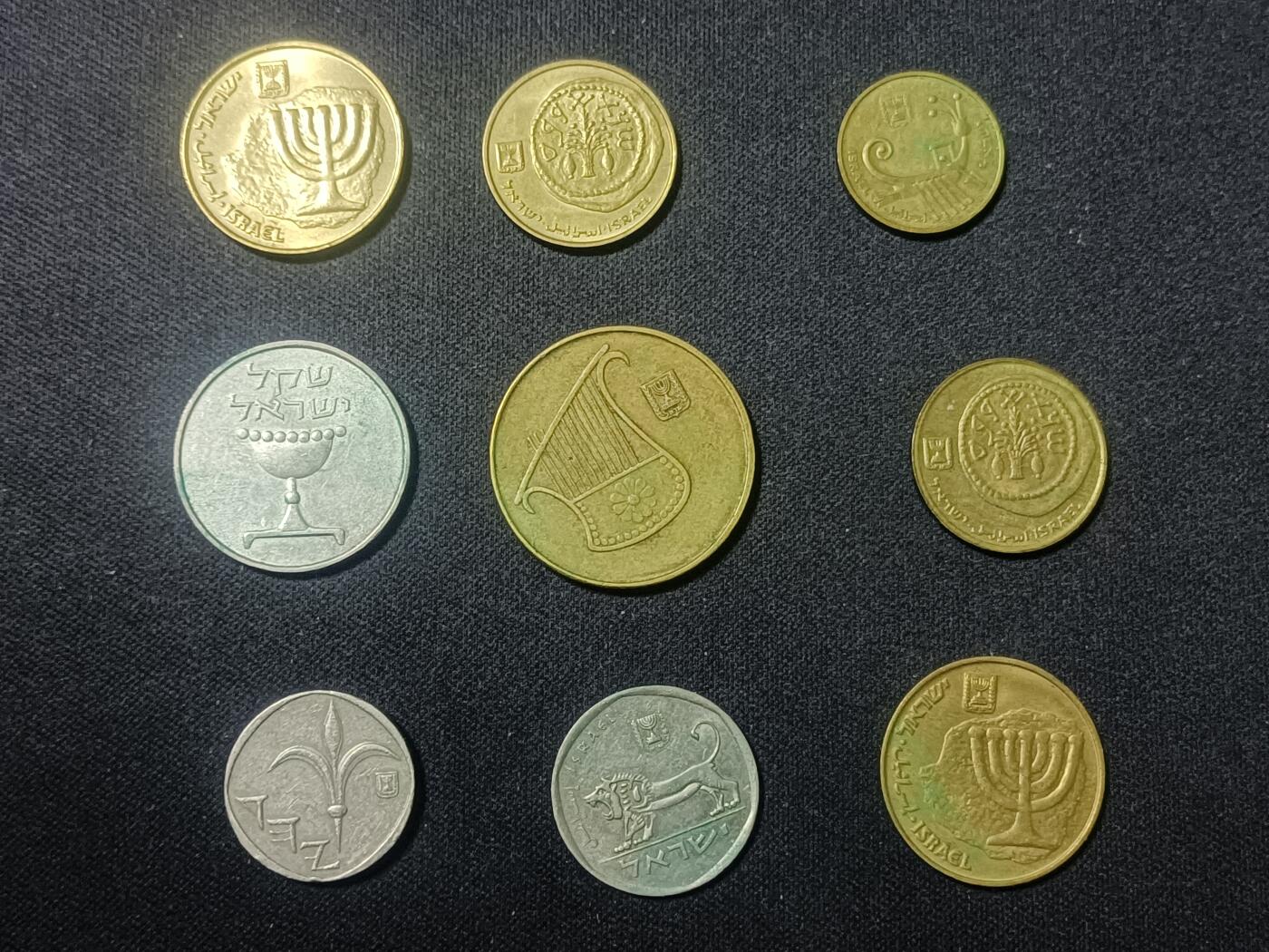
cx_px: 634
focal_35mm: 43
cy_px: 476
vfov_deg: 33.6
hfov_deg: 43.9
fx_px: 1576
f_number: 1.8
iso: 1191
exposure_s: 1/33.3
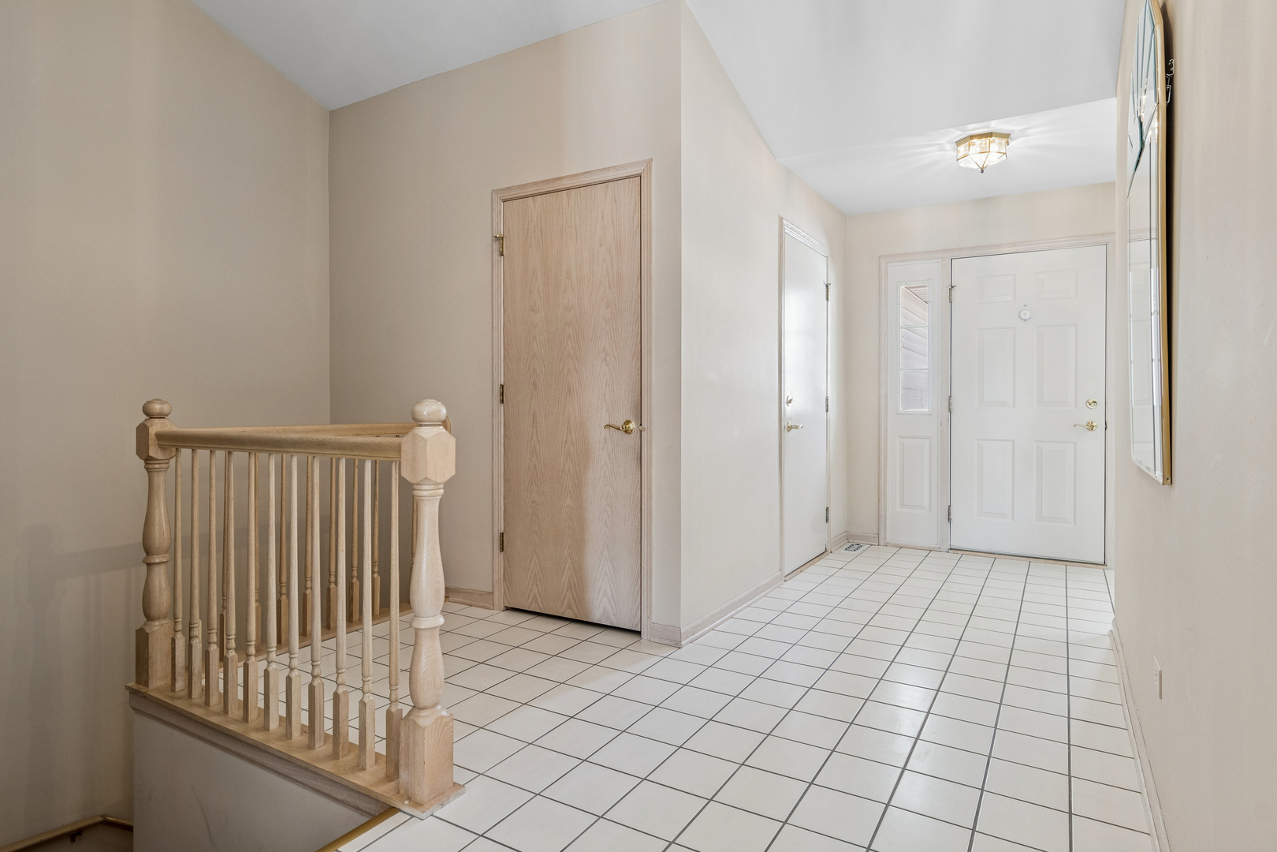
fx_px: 638
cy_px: 426
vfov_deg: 67.4
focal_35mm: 18
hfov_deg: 90.0
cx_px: 638
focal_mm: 12
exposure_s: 1/5
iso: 320
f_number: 8
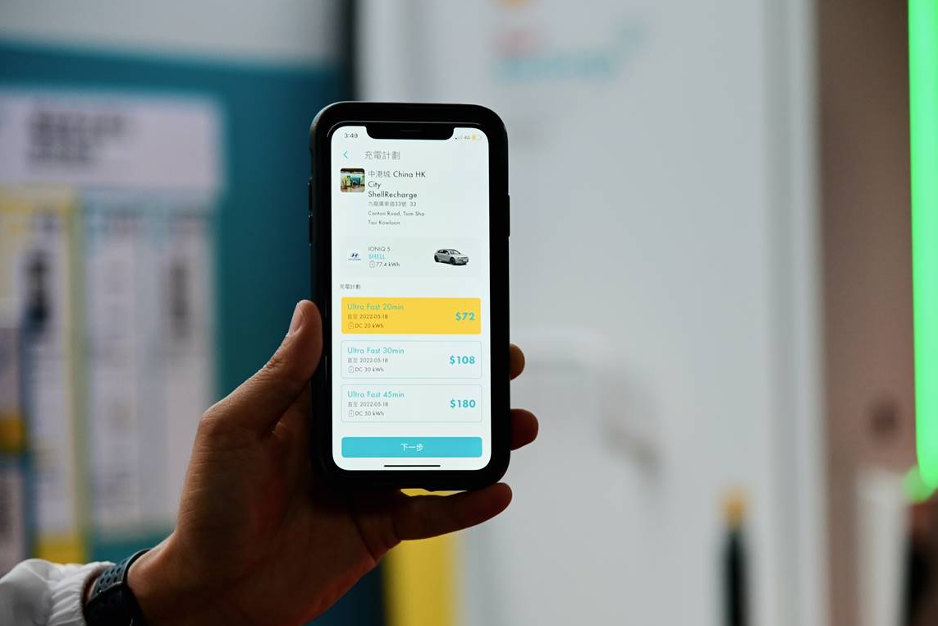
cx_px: 492
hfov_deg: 16.3
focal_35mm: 126
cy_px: 328
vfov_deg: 10.9
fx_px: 3283
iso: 2000
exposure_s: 1/200
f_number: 4
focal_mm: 120
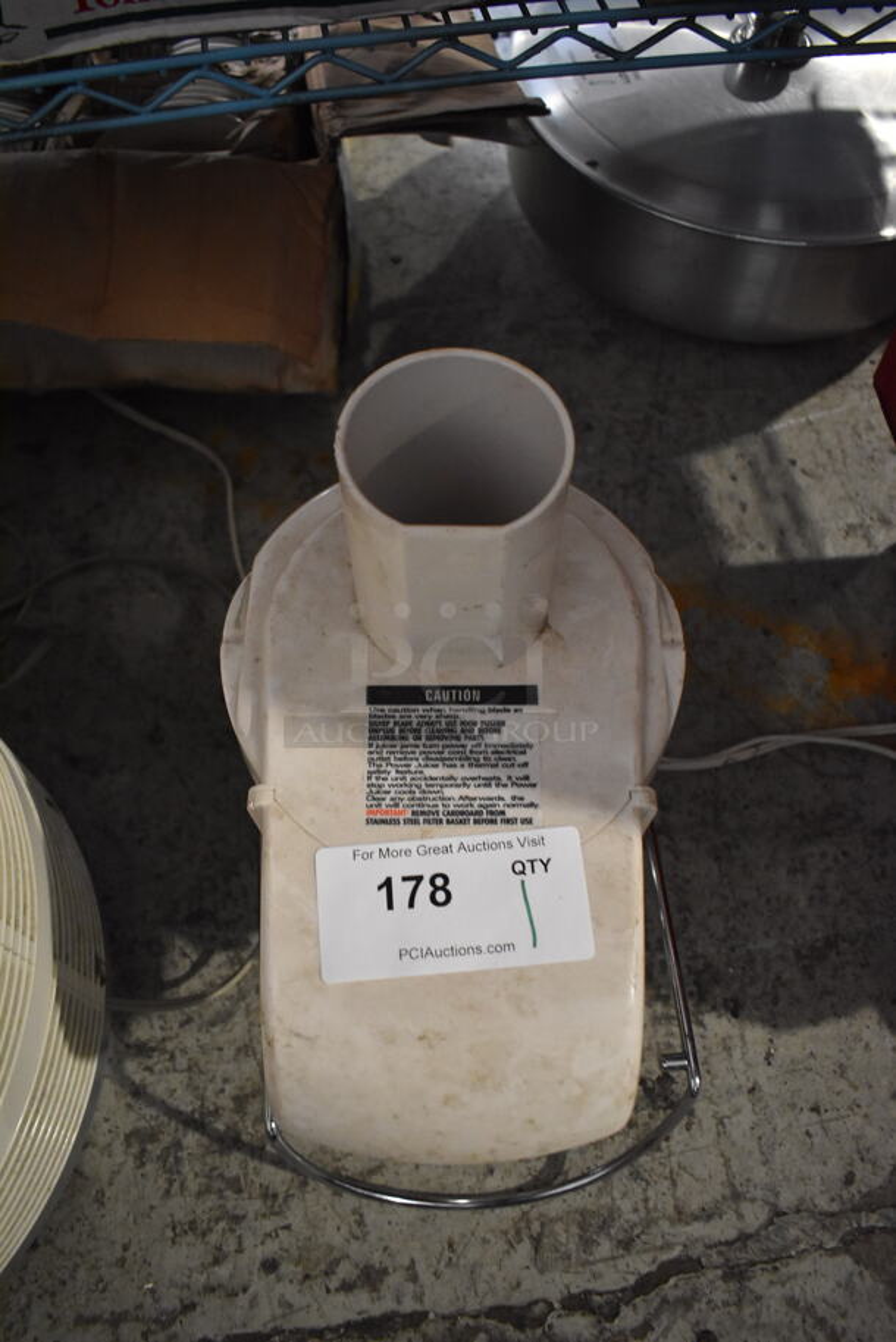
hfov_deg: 48.0
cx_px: 448
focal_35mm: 27
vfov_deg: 67.3
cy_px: 671
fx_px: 1006
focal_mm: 18
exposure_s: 1/125
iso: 3600
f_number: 3.5
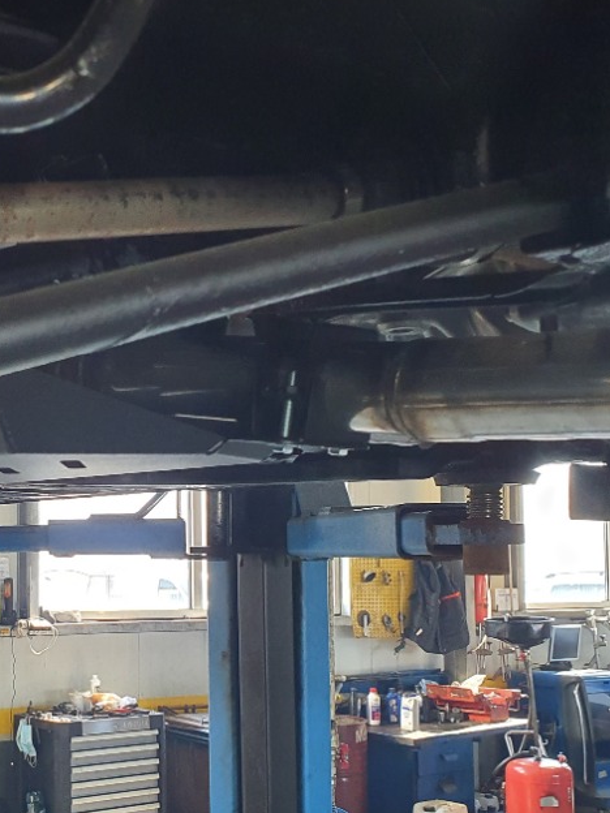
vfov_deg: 38.0
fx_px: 1175
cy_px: 507
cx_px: -1
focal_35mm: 50
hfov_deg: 27.4
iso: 250
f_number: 2.4
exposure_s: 1/100
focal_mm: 4.32
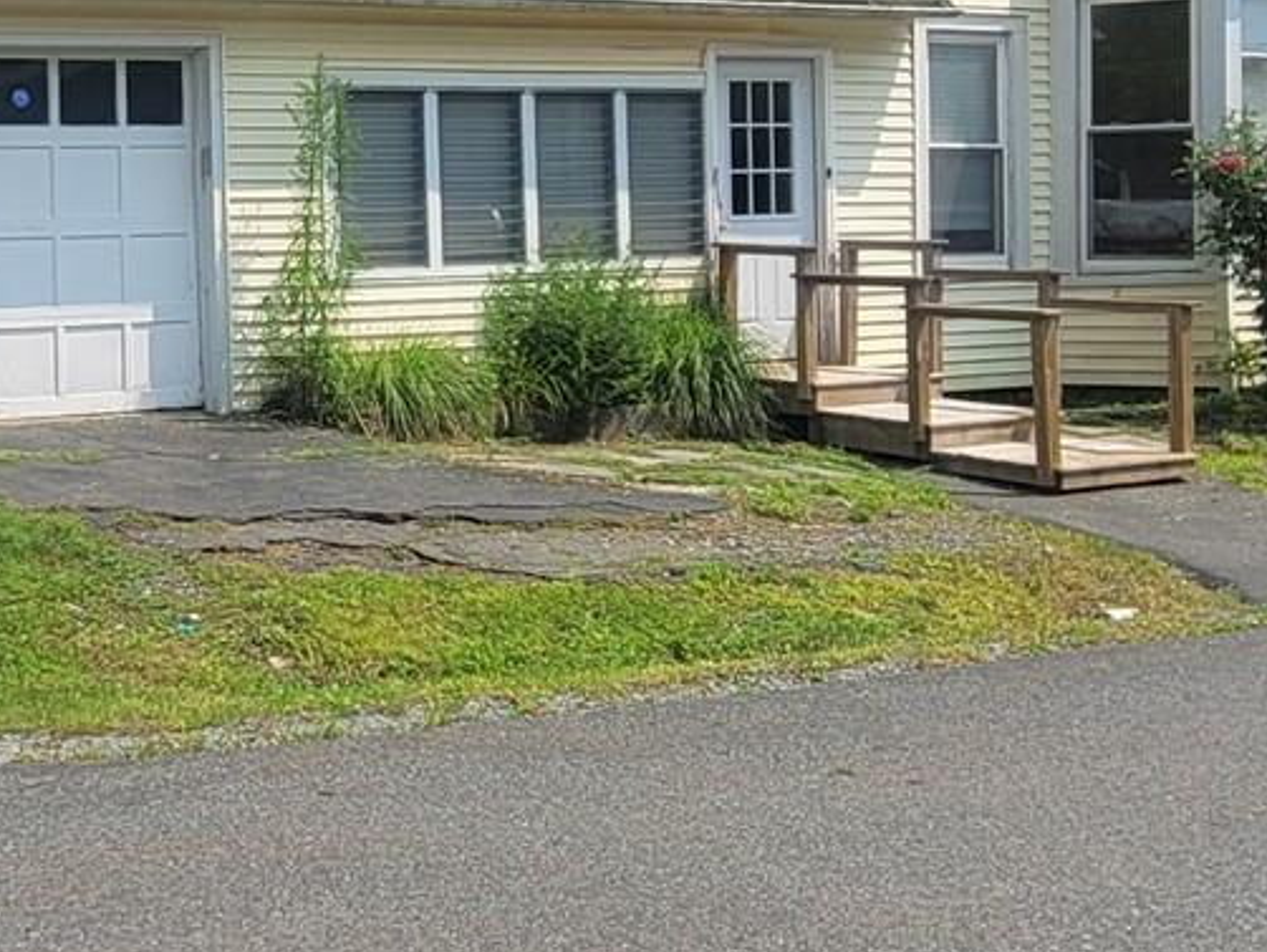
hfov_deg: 34.3
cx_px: 141
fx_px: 1941
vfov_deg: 27.2
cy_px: 240
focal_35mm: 53
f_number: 2.2
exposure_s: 1/1874
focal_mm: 2.2
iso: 50
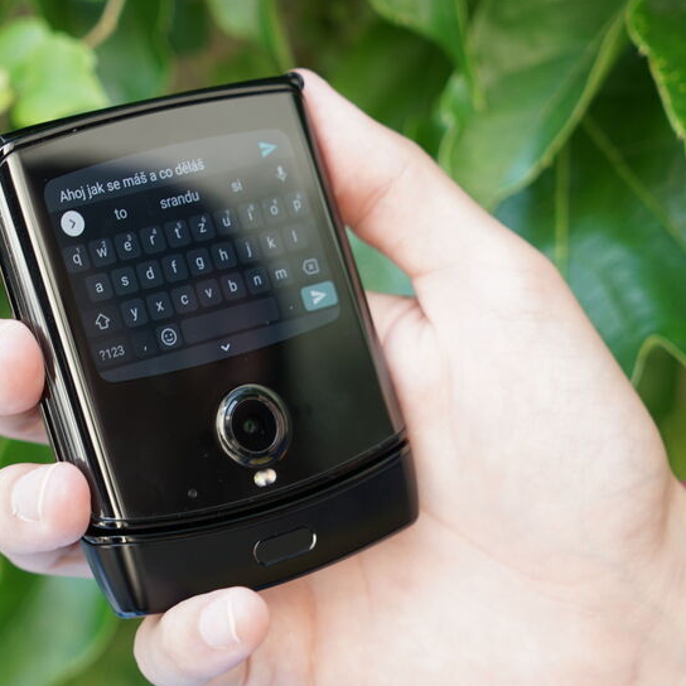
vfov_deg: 21.9
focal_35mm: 79
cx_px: 215
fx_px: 1771
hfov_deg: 21.8
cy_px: 344
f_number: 5
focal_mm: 61
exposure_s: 1/80
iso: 160
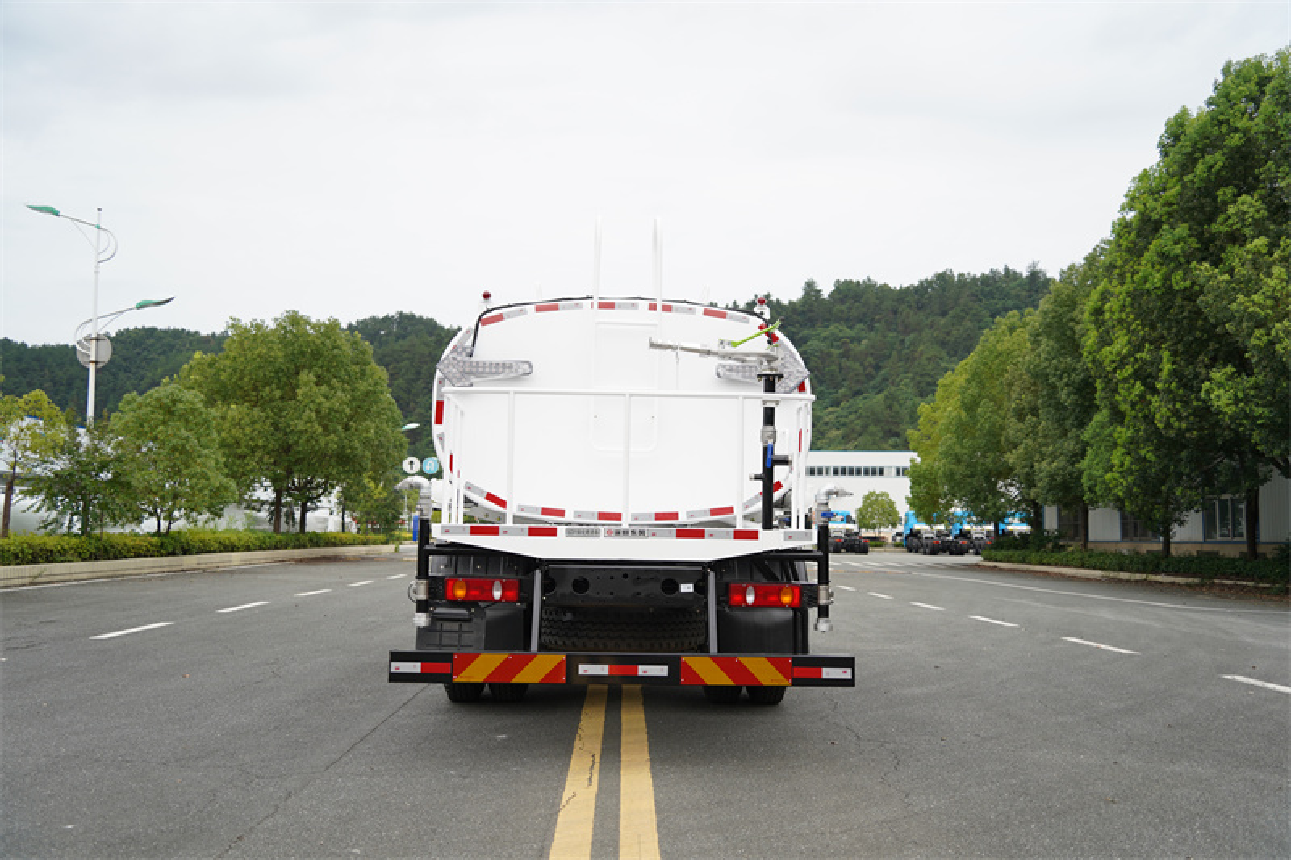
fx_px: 1219
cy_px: 430
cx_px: 646
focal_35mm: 34
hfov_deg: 55.8
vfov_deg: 38.9
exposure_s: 1/1000
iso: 100
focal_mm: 34
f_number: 3.2
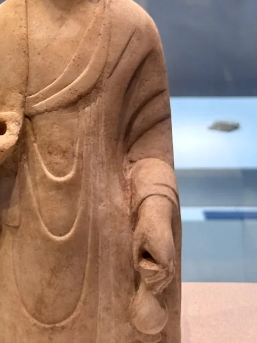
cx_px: 72
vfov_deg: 17.6
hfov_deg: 13.3
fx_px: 1099
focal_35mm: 111
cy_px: 74
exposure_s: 1/50
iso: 50
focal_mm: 6.76
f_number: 1.78
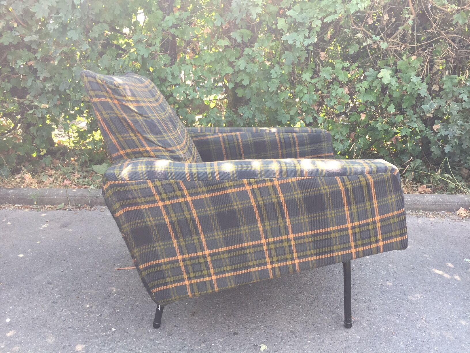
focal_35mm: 29
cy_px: 176
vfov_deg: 48.2
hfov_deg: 61.7
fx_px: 394
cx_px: 235
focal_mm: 4.15
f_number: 2.2
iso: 32
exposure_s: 1/118
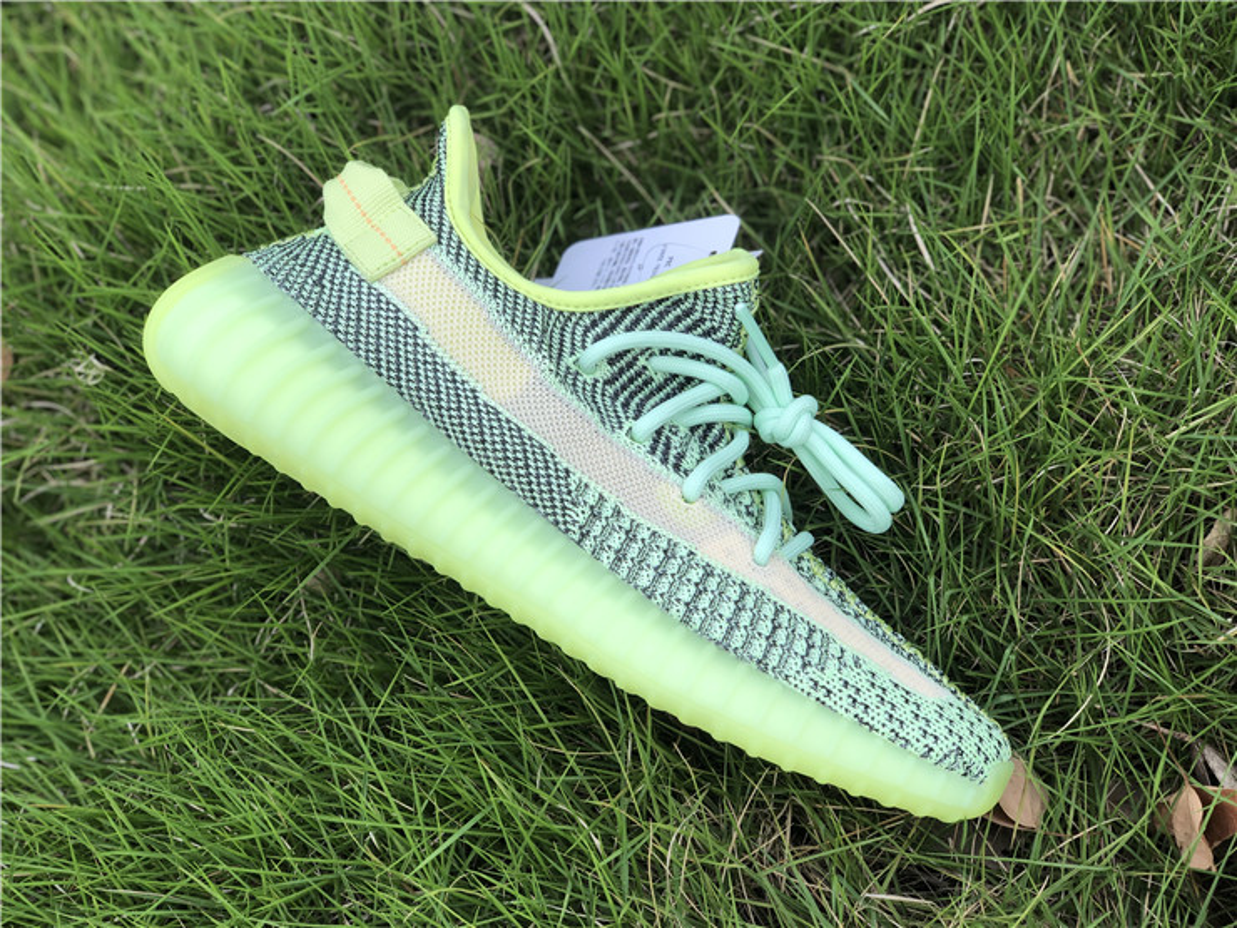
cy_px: 464
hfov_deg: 36.8
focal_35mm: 52
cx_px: 618
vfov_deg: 28.0
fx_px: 1858
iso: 16
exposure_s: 1/197
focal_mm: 6
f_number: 2.4
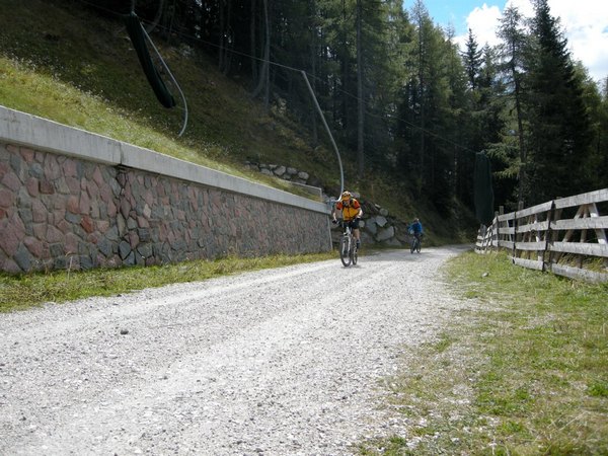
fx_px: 615
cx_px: 304
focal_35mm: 35
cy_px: 228
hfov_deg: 52.6
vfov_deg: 40.7
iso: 64
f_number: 3.4
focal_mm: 7.5
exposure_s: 1/700
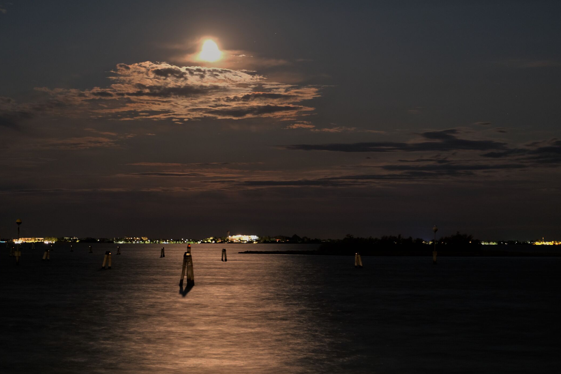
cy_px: 213
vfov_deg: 15.9
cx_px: 294
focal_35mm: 86
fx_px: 1340
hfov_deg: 23.6
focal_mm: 50
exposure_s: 7
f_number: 3.2
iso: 800
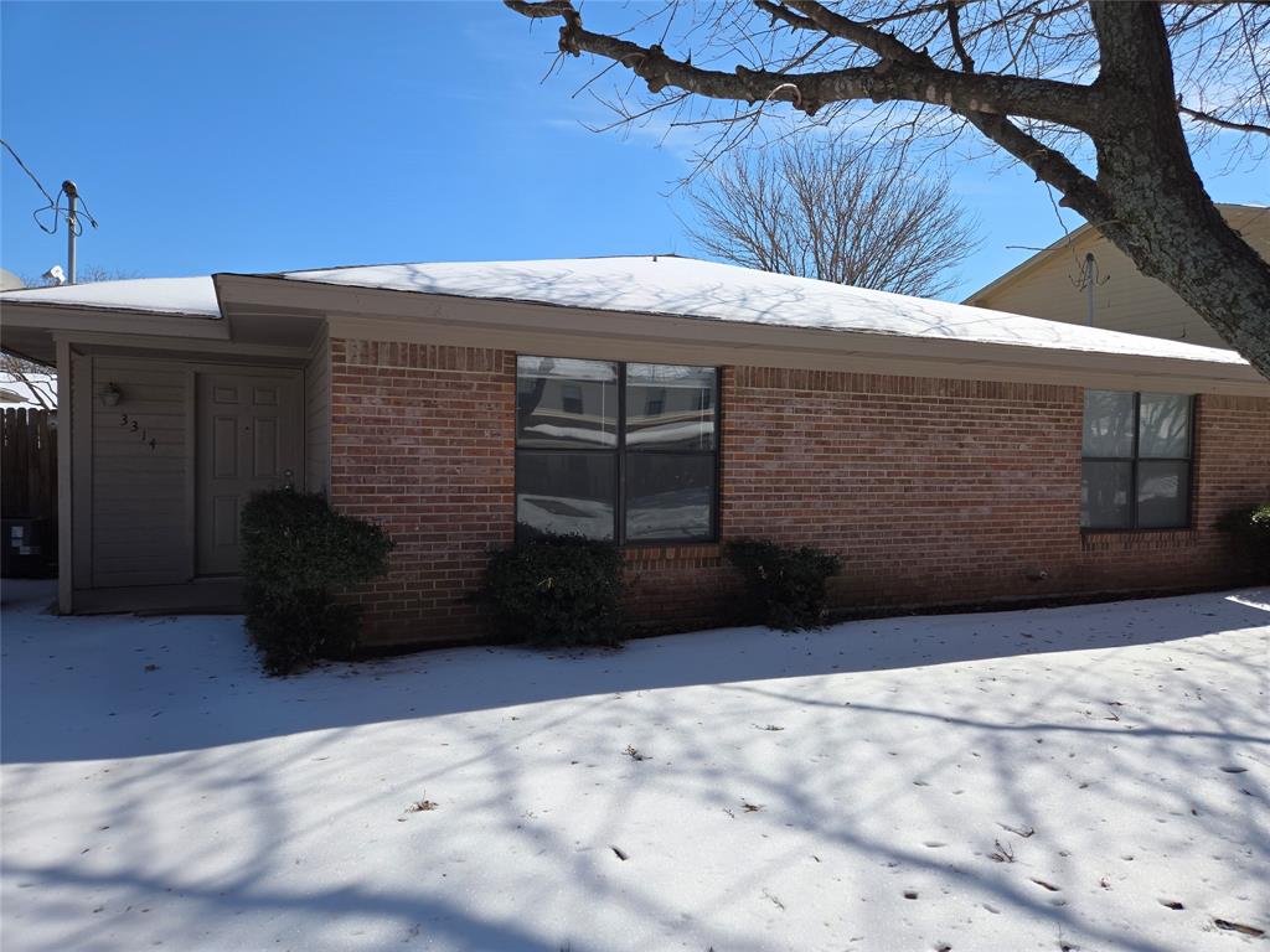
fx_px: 844
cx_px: 635
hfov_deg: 73.9
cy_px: 476
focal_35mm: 23
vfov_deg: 58.9
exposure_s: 1/2450
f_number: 1.8
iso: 25
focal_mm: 5.4
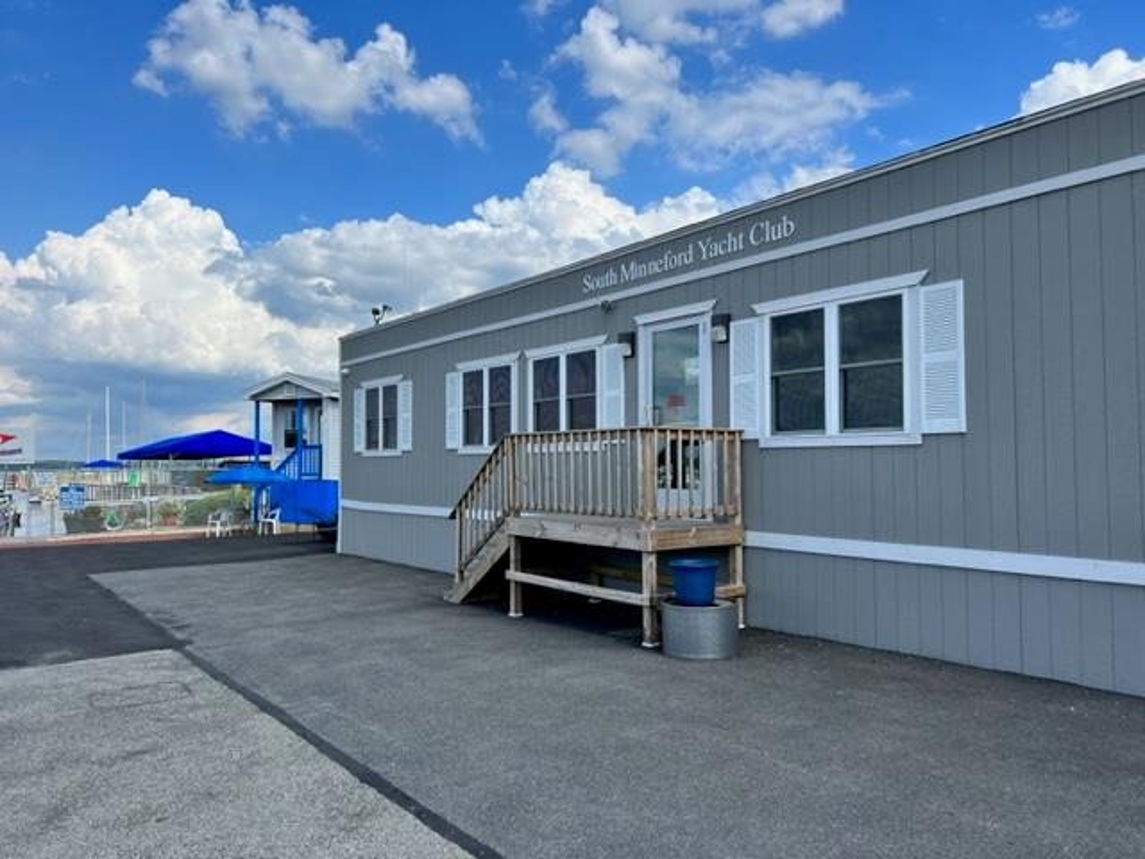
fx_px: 860
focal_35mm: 26
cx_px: 572
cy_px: 430
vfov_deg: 53.1
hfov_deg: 67.3
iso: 50
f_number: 1.5
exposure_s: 1/3831
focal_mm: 5.7
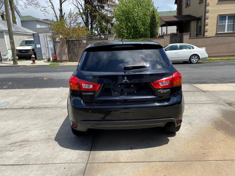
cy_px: 88
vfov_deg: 53.1
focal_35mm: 26
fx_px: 177
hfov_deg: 67.3
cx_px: 118
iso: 32
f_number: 1.8
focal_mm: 4.25
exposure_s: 1/2227
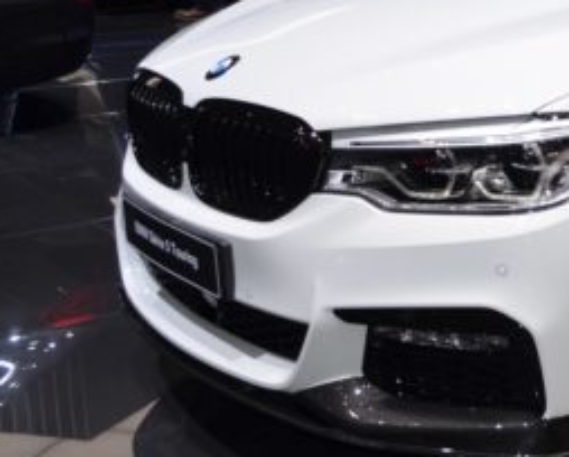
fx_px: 1400
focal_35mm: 83
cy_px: 146
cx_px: 789
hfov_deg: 20.5
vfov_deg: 18.5
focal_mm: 20
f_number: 4
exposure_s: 1/200
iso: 100
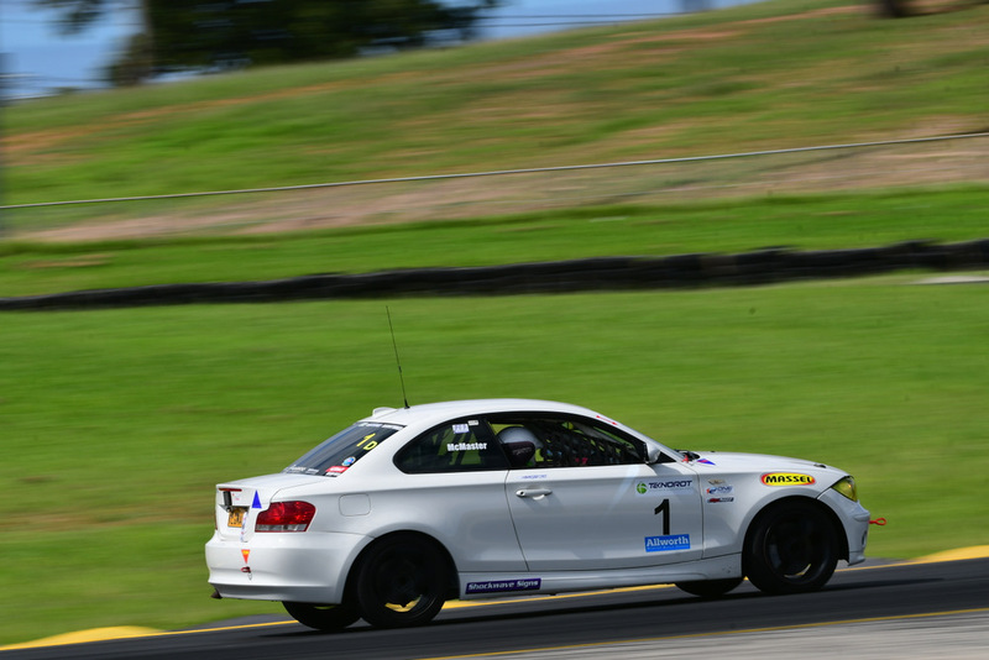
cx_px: 494
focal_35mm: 300
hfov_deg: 6.9
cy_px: 330
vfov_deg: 4.6
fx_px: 8244
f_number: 18
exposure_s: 1/80
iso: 100
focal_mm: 200
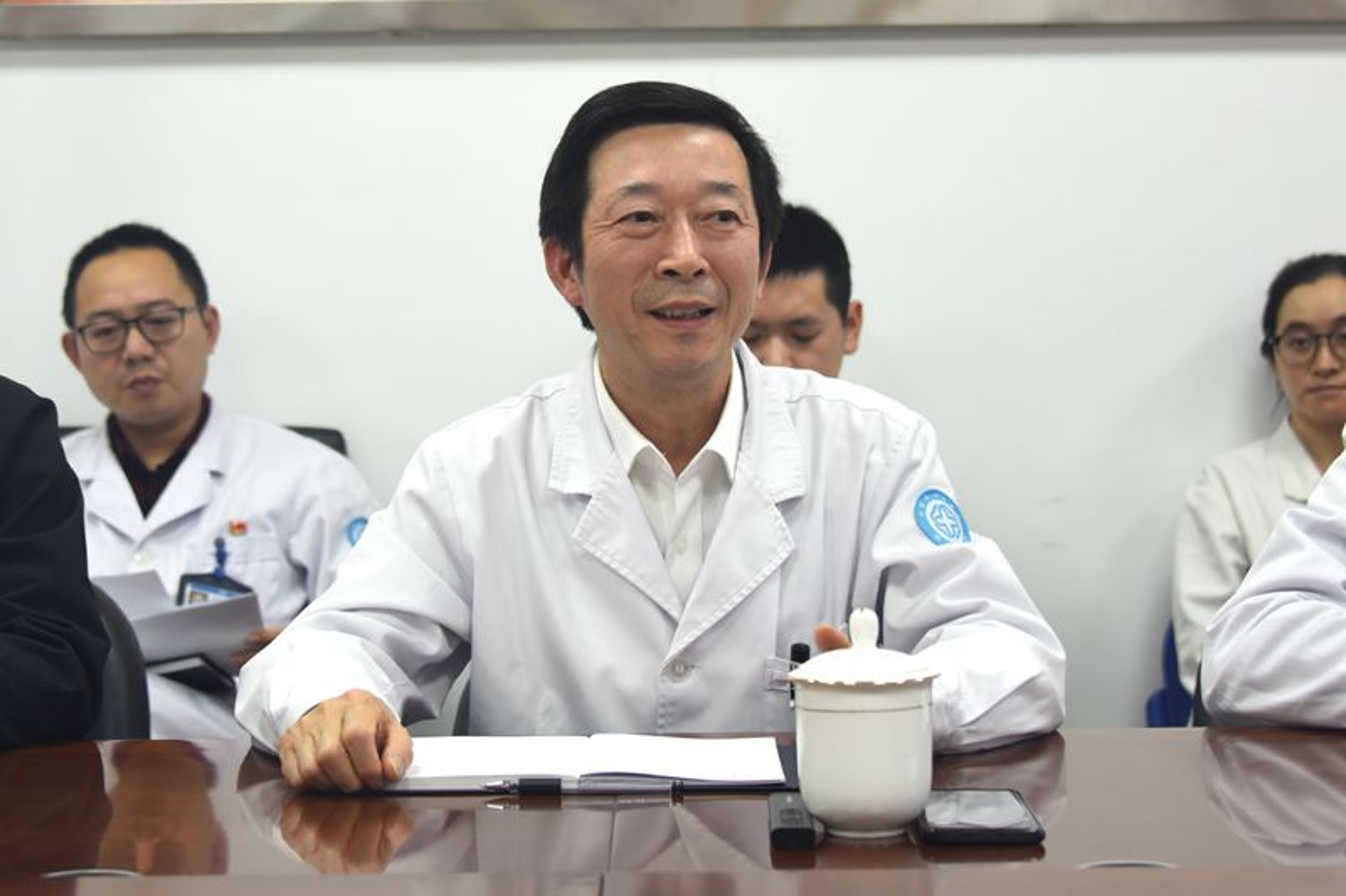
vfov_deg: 28.1
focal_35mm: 48
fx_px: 1794
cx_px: 673
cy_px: 448
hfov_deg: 41.1
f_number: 4.2
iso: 800
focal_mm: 48
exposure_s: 1/50
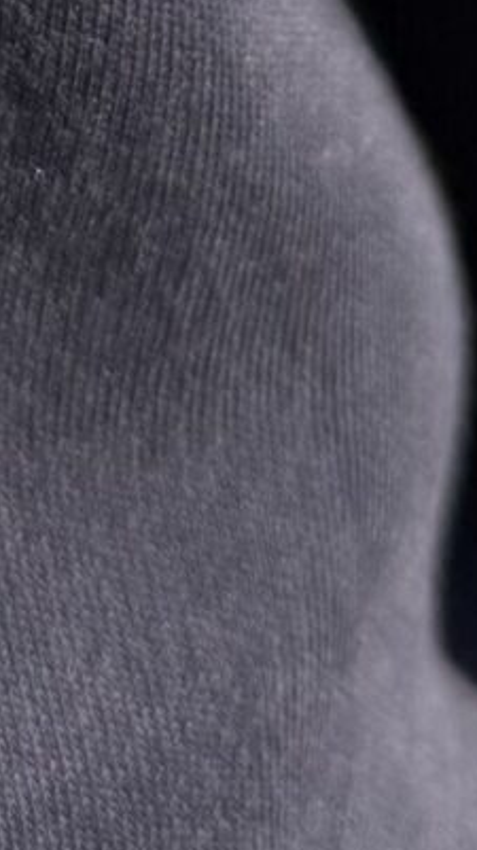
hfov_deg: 7.2
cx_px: -70
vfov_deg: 10.5
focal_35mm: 167
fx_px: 3762
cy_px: -1374
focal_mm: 6.76
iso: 80
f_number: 1.78
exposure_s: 1/5714
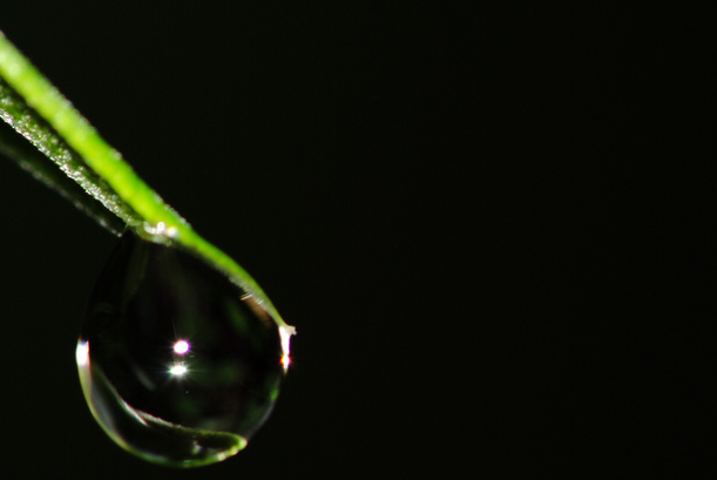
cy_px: 361
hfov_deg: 3.3
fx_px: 12522
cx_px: 466
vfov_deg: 2.2
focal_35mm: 628
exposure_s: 1/100
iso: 100
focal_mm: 200
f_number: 13
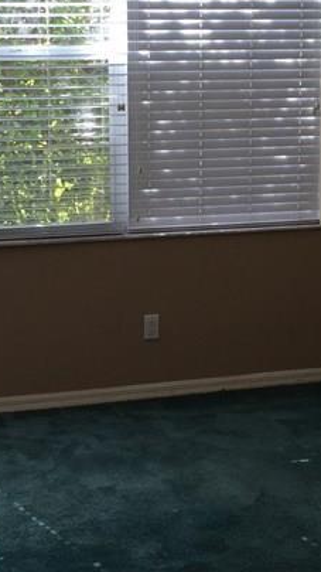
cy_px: 300
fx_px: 1212
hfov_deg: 15.1
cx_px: 161
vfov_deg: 26.5
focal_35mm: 80
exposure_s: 1/40
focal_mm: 4.15
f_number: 2.2
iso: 32
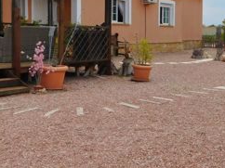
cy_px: 74
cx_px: 251
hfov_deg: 26.5
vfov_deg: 21.9
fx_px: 435
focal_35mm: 67
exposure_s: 1/640
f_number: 6
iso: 125
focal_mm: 4
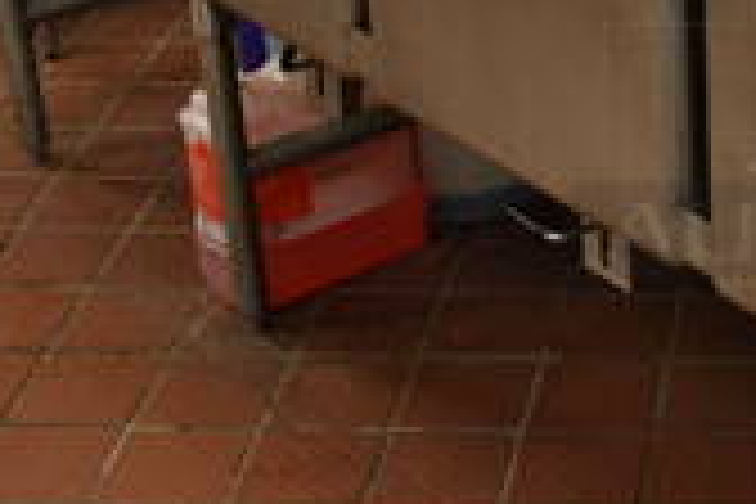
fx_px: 2058
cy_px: 40
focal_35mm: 98
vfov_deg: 13.8
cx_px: 1076
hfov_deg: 18.8
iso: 1800
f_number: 3.5
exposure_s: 1/125
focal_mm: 18
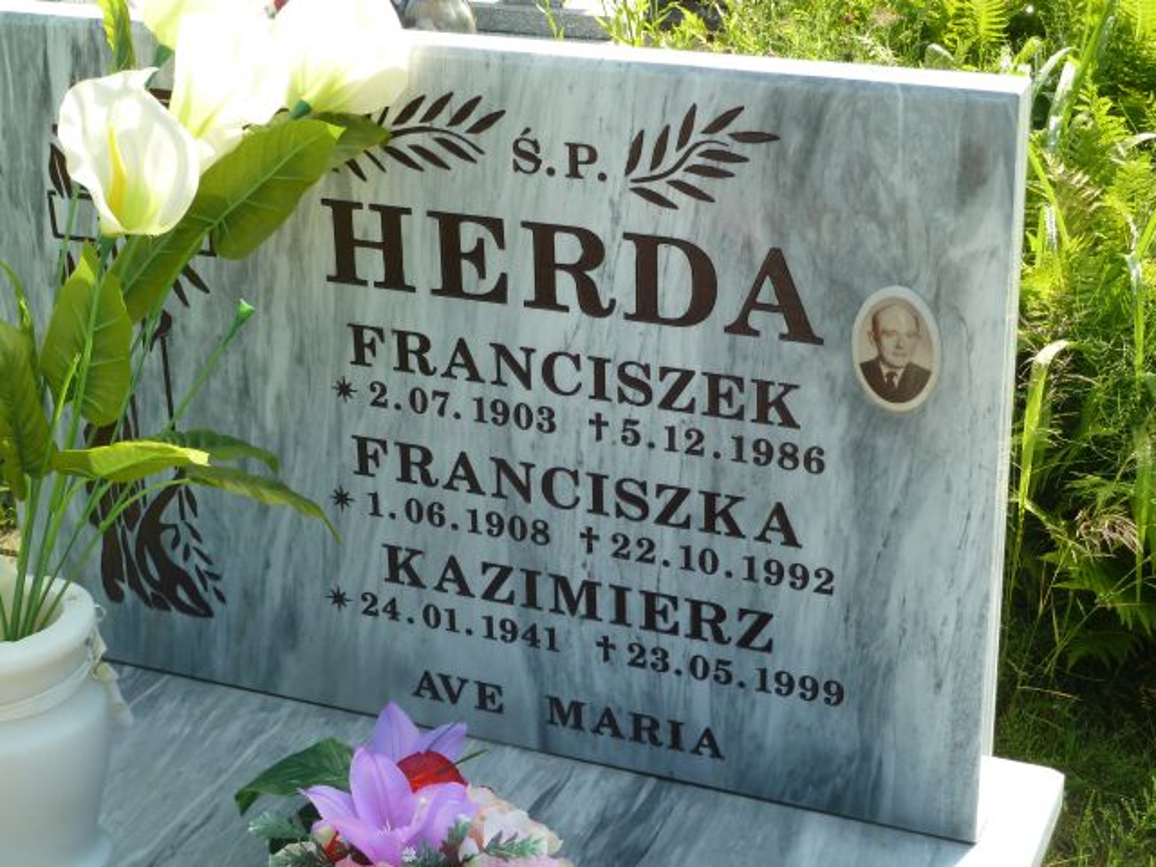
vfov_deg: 23.3
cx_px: 578
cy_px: 434
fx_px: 2104
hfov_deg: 30.7
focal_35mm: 63
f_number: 4
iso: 80
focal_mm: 10.3
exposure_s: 1/125
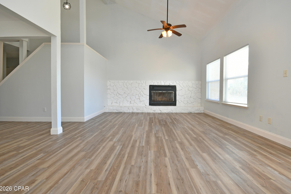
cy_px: 94
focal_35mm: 16
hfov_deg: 96.7
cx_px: 150
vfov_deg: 73.7
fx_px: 129
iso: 450
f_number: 8
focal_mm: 10
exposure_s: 1/40
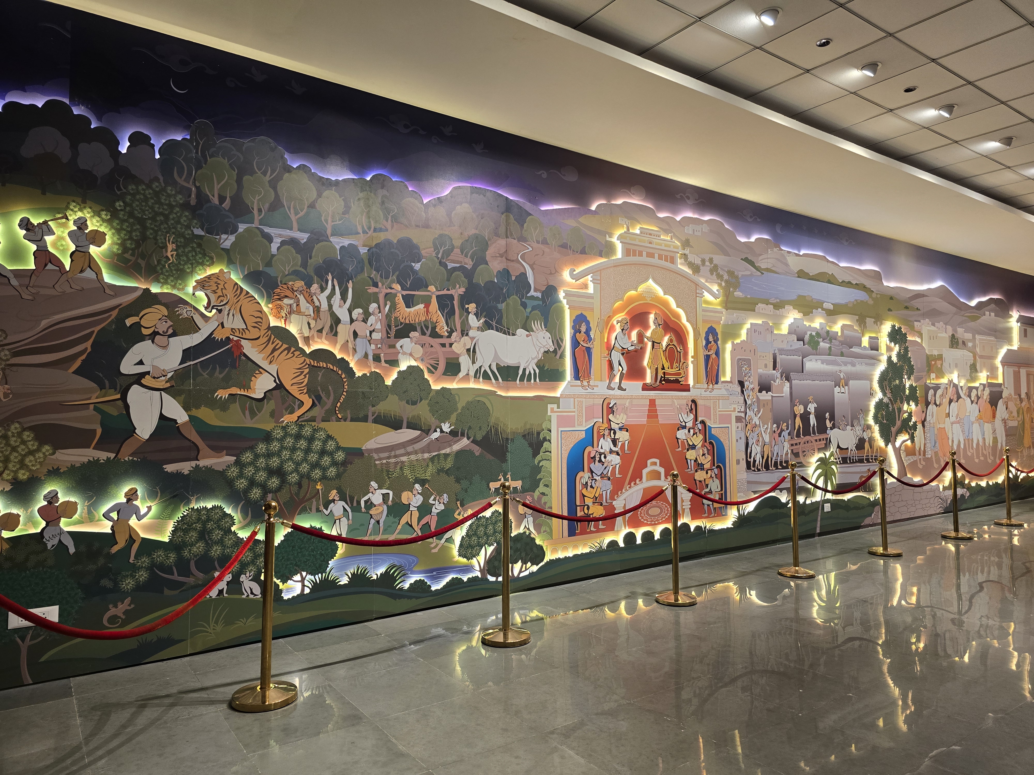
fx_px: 687
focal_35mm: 23
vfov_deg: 58.9
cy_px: 388
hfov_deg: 73.9
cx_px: 517
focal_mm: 6.3
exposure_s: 1/100
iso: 160
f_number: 1.7
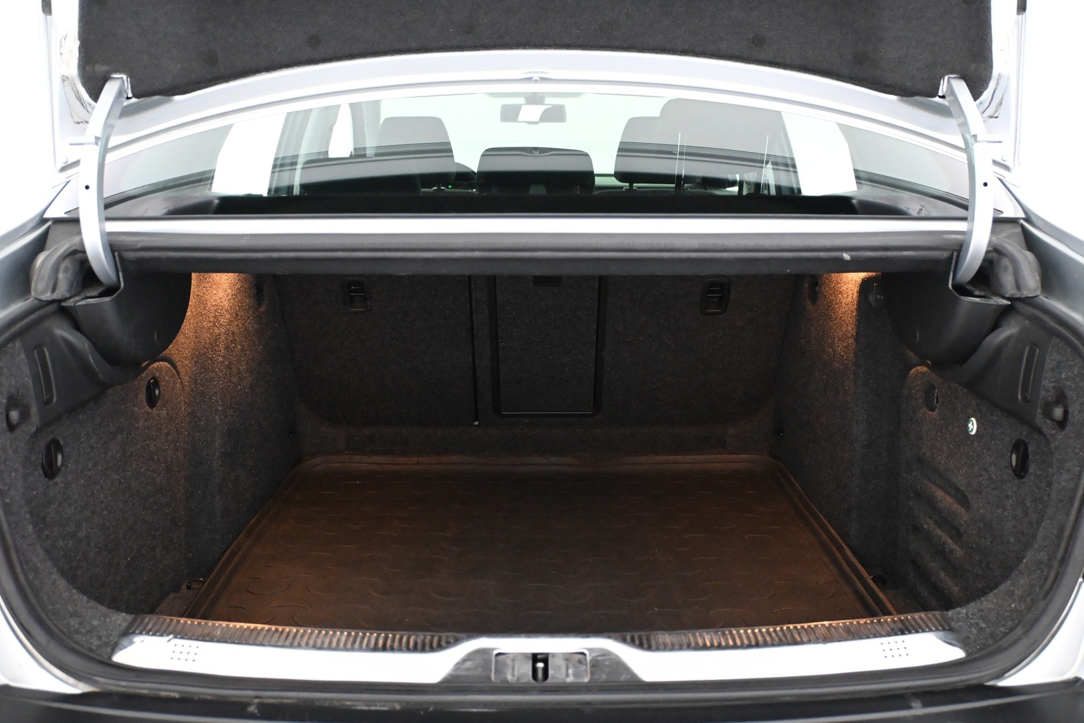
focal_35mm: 32
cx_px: 542
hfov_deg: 59.5
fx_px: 948
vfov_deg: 41.7
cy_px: 362
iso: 4500
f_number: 4
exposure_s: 1/60
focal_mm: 21
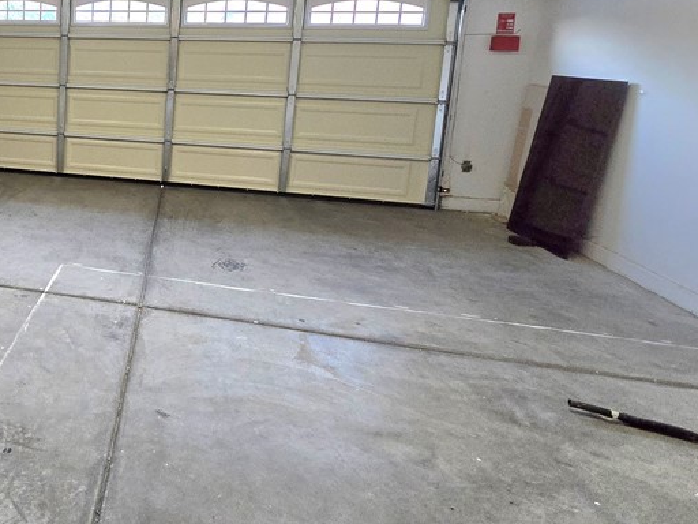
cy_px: 132
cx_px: 14
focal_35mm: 26
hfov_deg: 54.0
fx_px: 524
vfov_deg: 50.9
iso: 640
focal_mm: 2.2
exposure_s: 1/60.2
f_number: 2.2
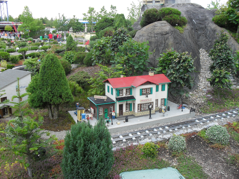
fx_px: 242
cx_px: 120
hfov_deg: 52.6
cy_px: 90
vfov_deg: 40.7
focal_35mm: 35
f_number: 3.2
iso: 100
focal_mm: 6.3
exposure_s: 1/350
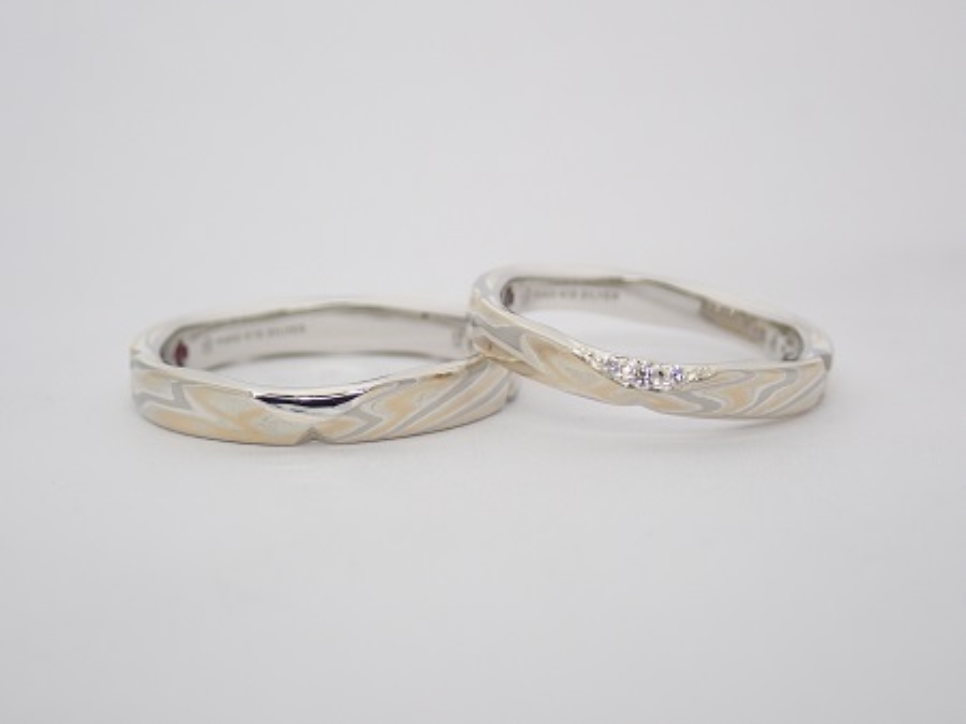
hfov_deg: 25.3
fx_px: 2148
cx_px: 483
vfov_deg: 19.1
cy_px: 362
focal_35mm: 77
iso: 200
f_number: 4.1
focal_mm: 13.65
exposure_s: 1/125
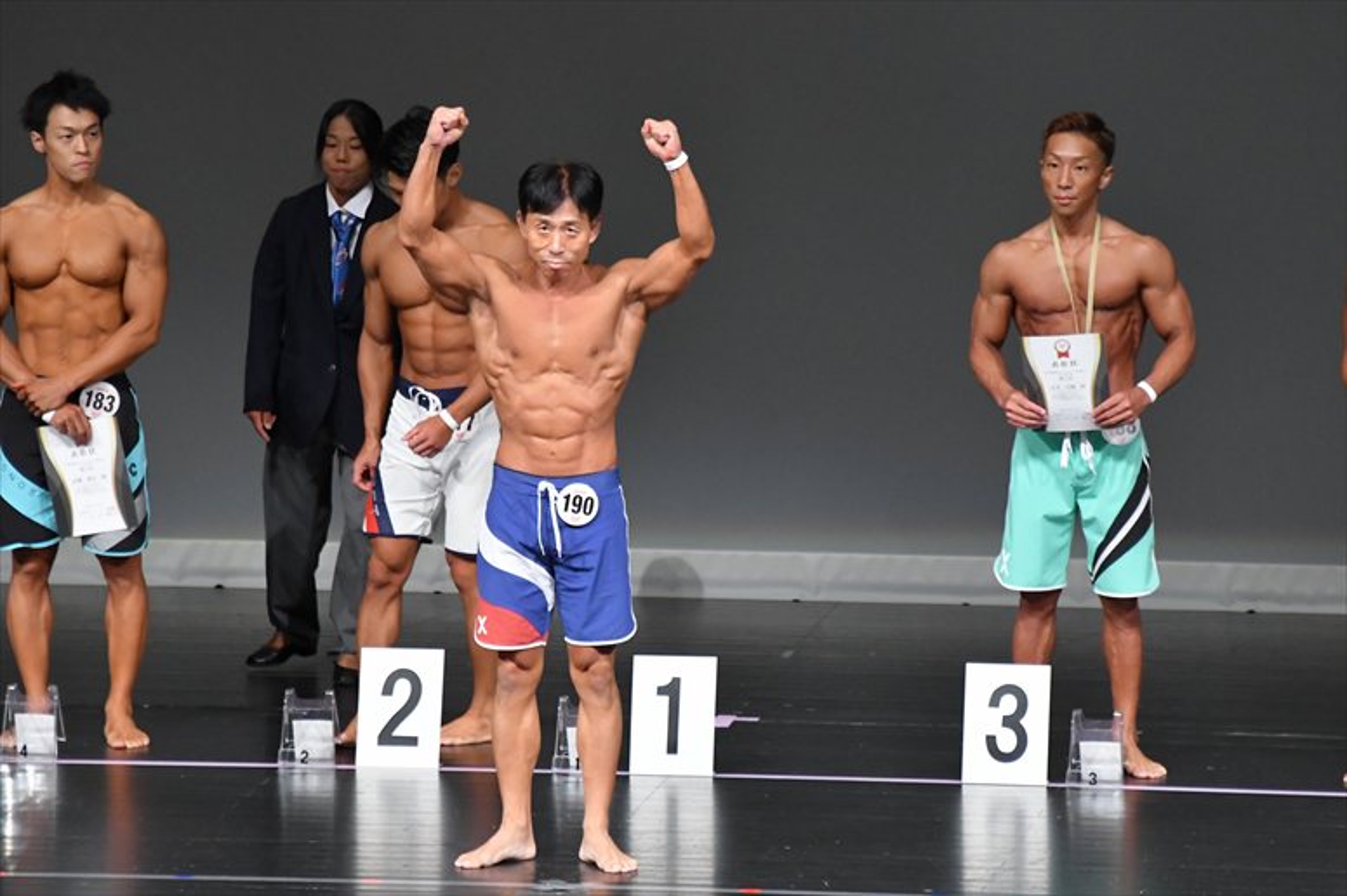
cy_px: 448
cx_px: 674
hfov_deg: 6.0
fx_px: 12903
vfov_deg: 4.0
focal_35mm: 345
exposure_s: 1/400
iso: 5000
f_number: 5.6
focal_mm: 230
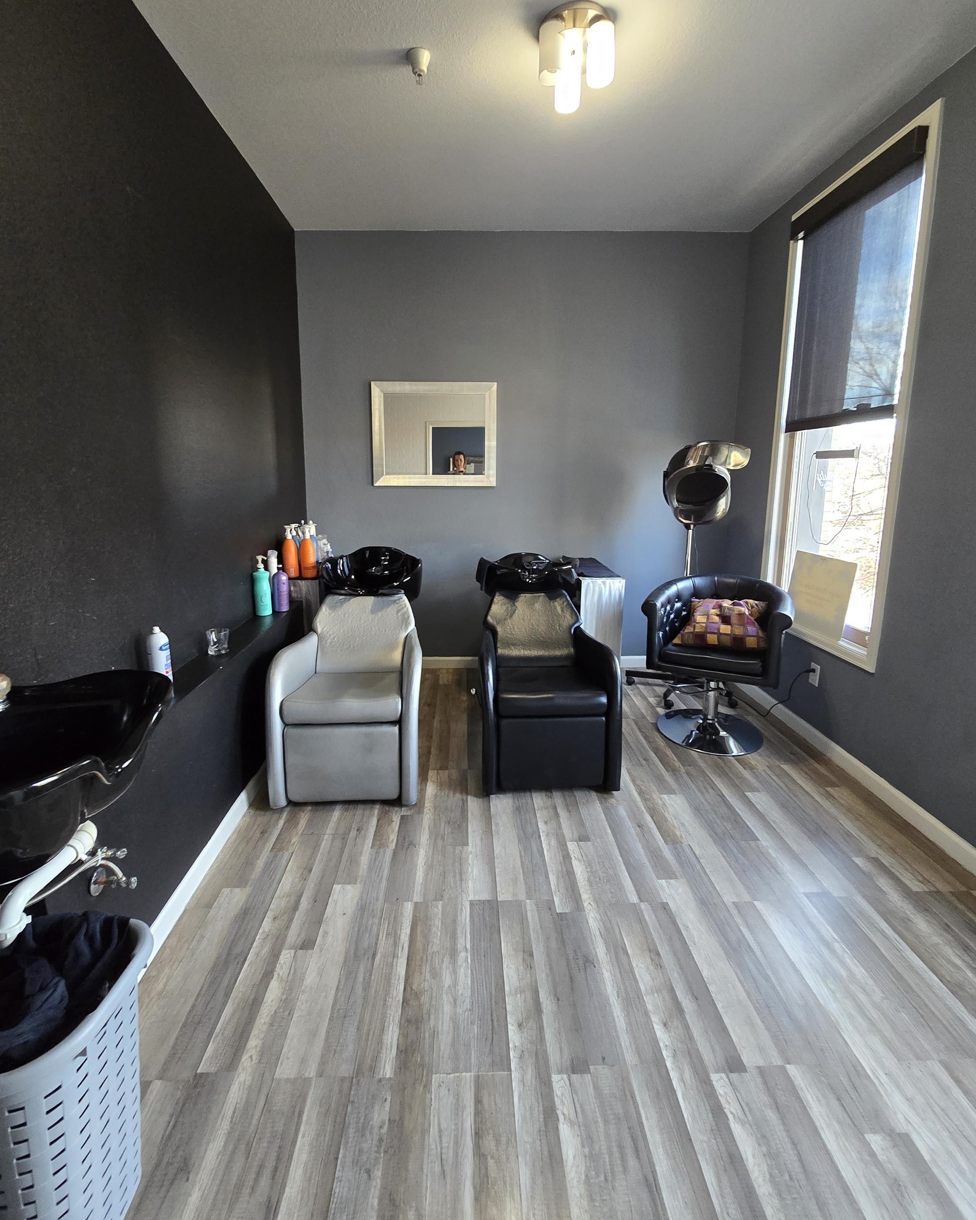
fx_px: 505
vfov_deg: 100.6
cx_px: 484
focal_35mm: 14
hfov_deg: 88.0
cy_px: 574
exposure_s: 1/60
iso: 500
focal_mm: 2.2
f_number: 2.2
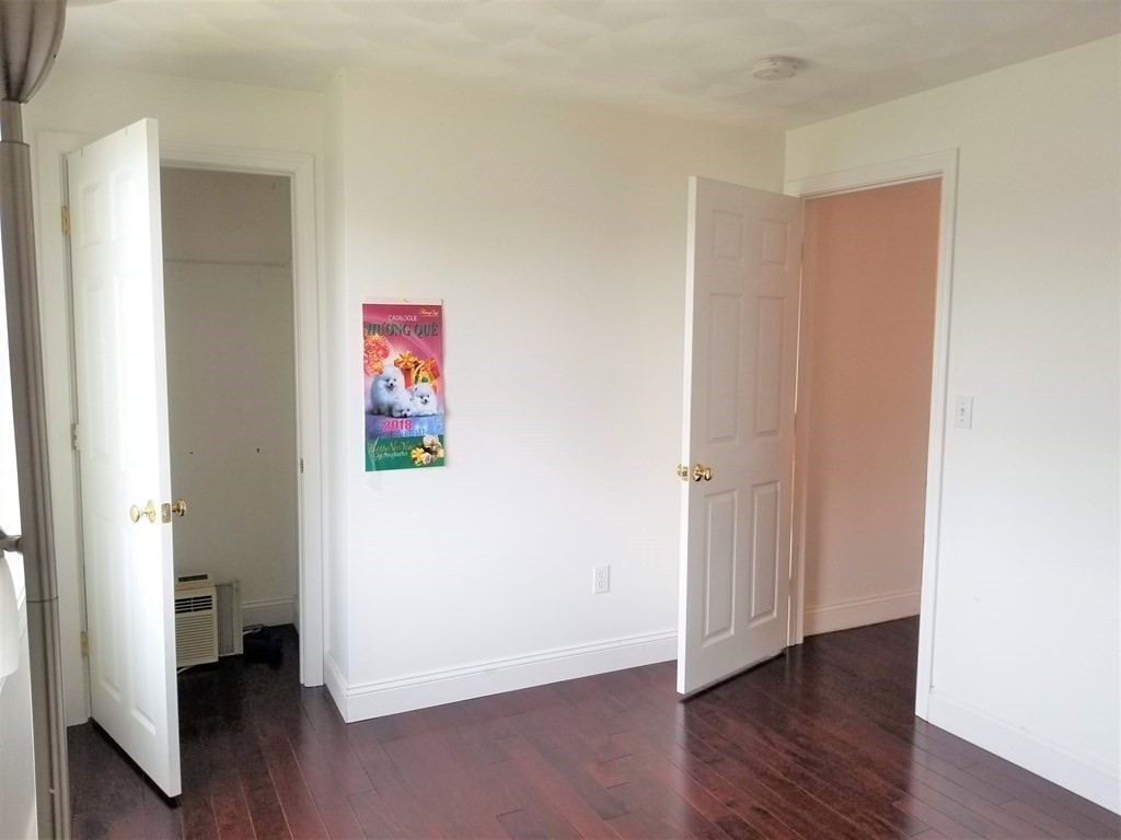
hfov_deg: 67.3
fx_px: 842
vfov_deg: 53.1
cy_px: 420
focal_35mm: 26
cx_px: 560
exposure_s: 1/60
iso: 80
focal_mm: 4.3
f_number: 1.7
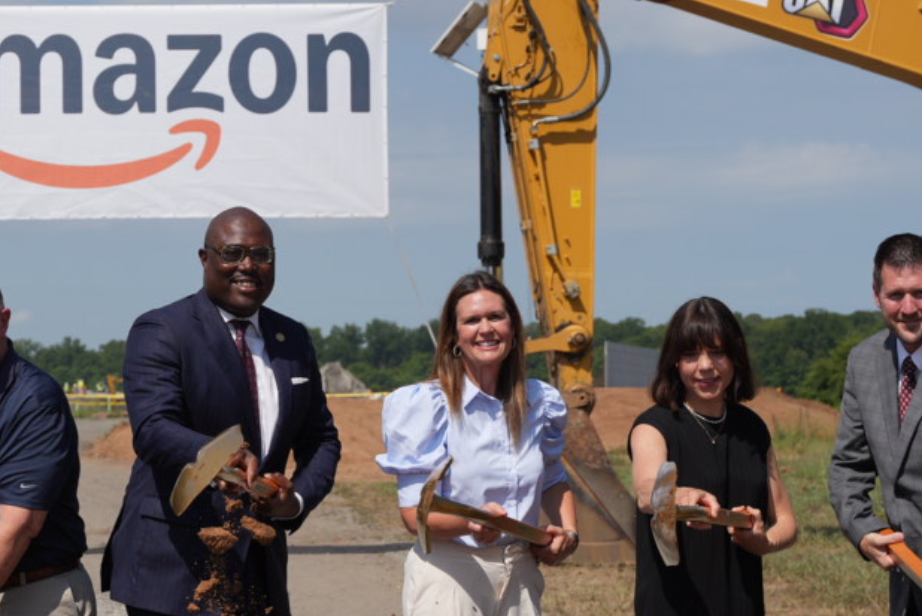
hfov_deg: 19.5
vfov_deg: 13.2
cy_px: 160
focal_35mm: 104
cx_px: 237
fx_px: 2661
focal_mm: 39.7
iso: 250
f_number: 4
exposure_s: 1/8000
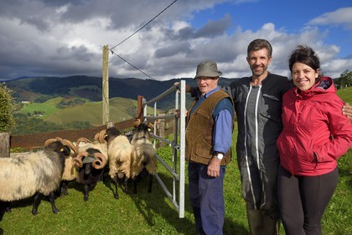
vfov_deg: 42.3
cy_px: 118
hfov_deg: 60.3
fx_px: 303
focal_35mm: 31
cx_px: 176
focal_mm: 31
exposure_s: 1/250
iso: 200
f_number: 10
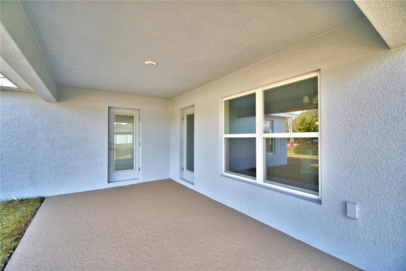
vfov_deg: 77.3
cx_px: 203
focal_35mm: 15
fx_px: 169
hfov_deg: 100.4
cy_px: 136
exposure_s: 1/400
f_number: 4.5
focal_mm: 10
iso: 200
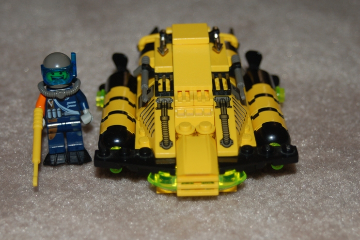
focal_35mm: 85
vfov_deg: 16.1
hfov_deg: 23.9
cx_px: 178
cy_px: 121
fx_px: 850
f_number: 5.3
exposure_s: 1/60
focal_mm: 56
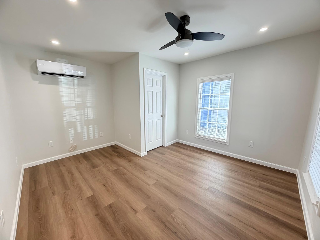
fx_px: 129
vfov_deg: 85.7
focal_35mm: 14
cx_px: 160
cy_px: 120
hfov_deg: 102.1
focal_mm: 2.22
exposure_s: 1/62
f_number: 2.2
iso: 160
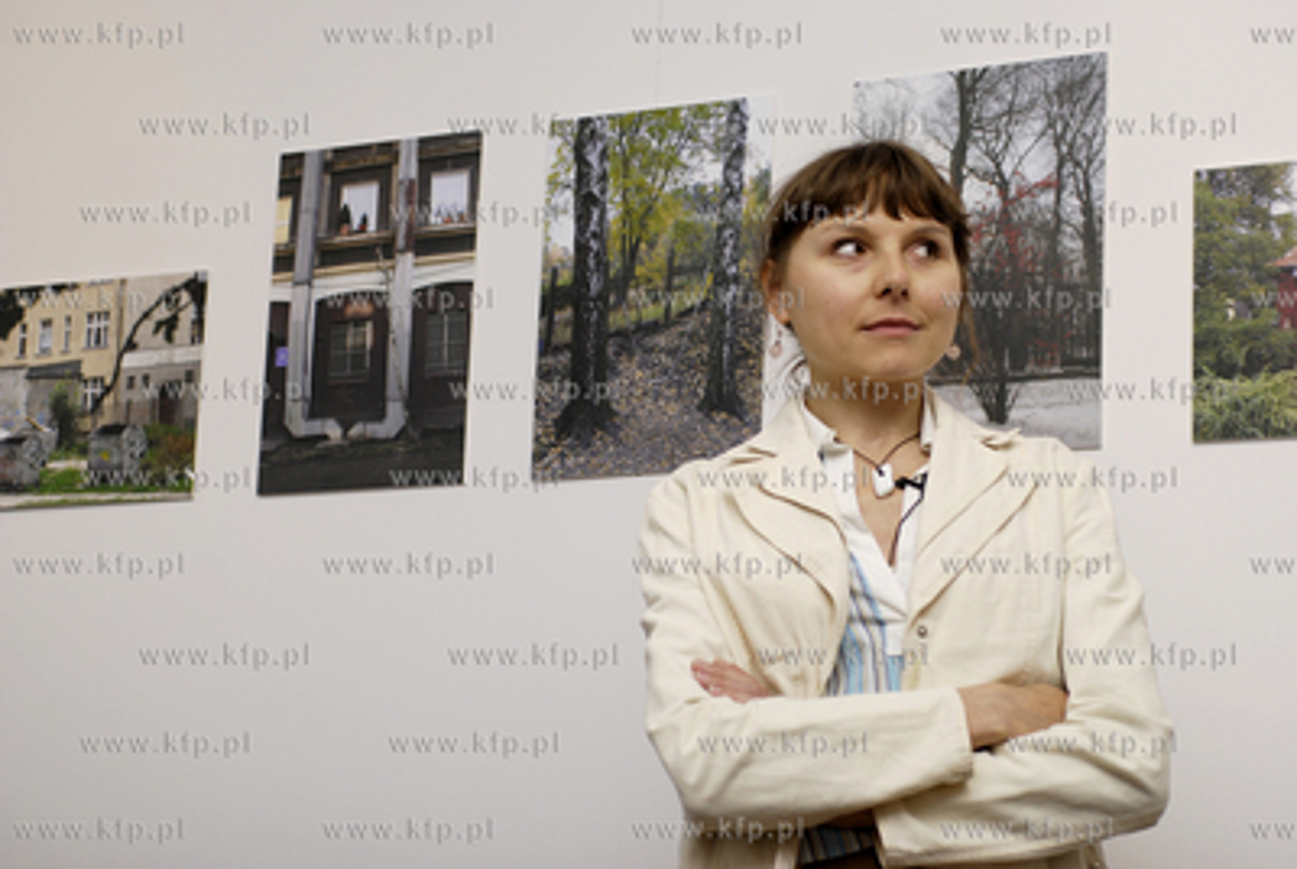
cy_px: 434
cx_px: 648
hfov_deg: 28.0
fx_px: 2598
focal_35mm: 72
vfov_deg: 19.0
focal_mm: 48
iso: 100
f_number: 4
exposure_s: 1/200
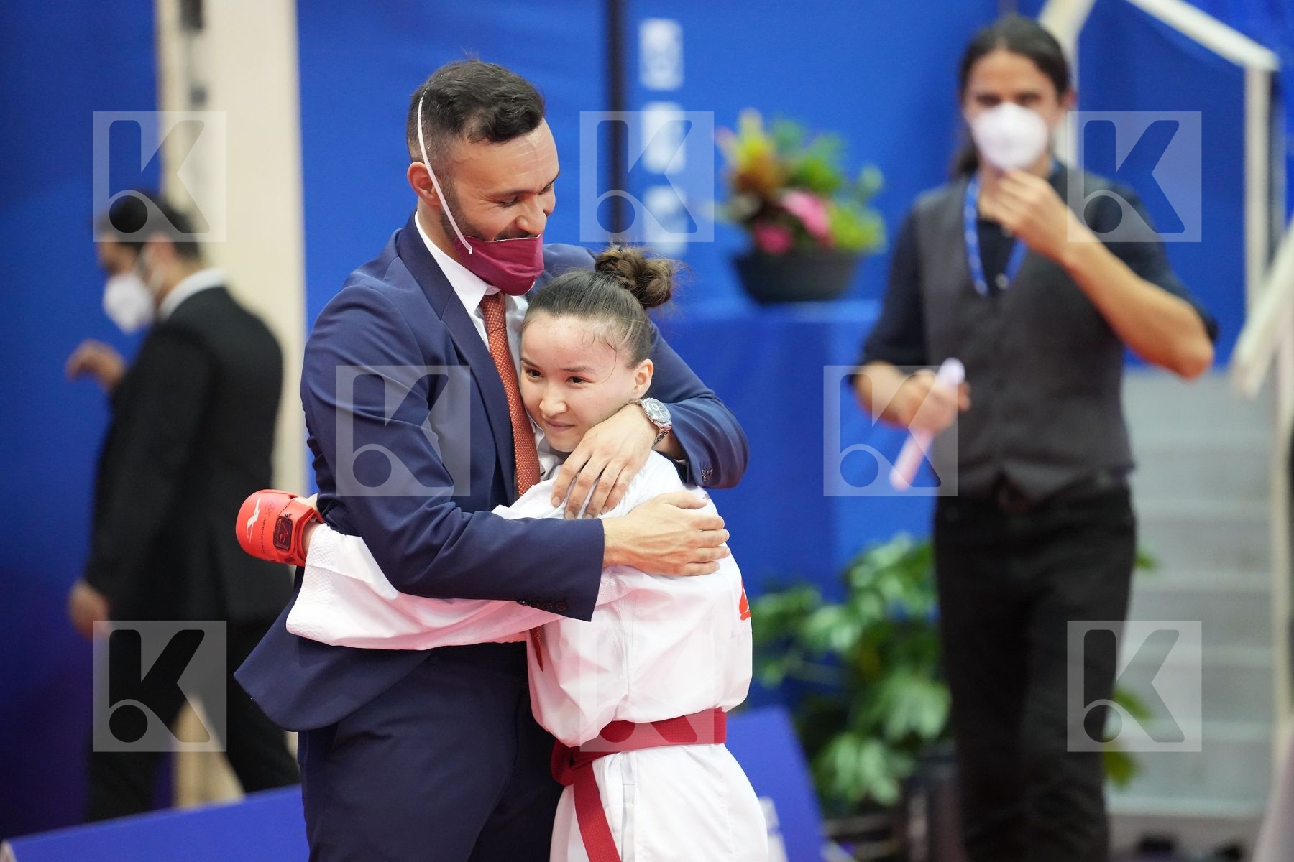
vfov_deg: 6.9
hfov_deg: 10.3
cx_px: 647
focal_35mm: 200
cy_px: 431
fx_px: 7188
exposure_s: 1/500
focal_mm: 200
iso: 6400
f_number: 2.8
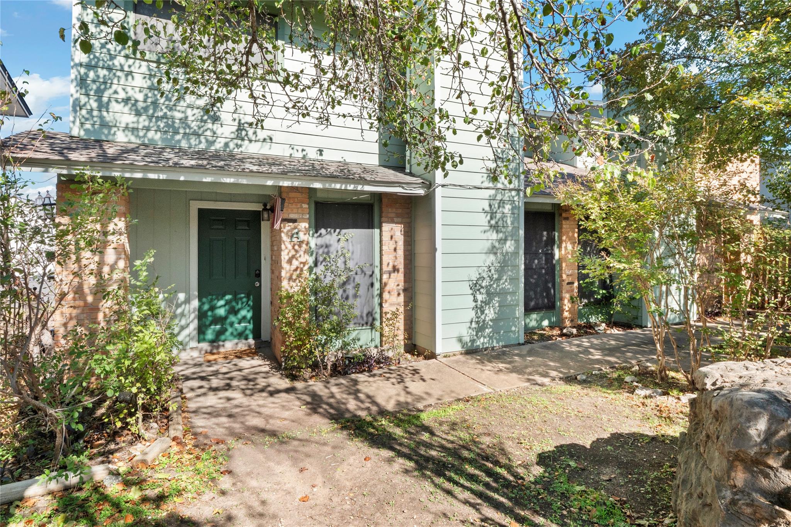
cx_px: 396
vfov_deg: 73.7
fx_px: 352
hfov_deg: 96.7
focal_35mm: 16
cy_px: 264
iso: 200
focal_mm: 8
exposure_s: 1/160
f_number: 11
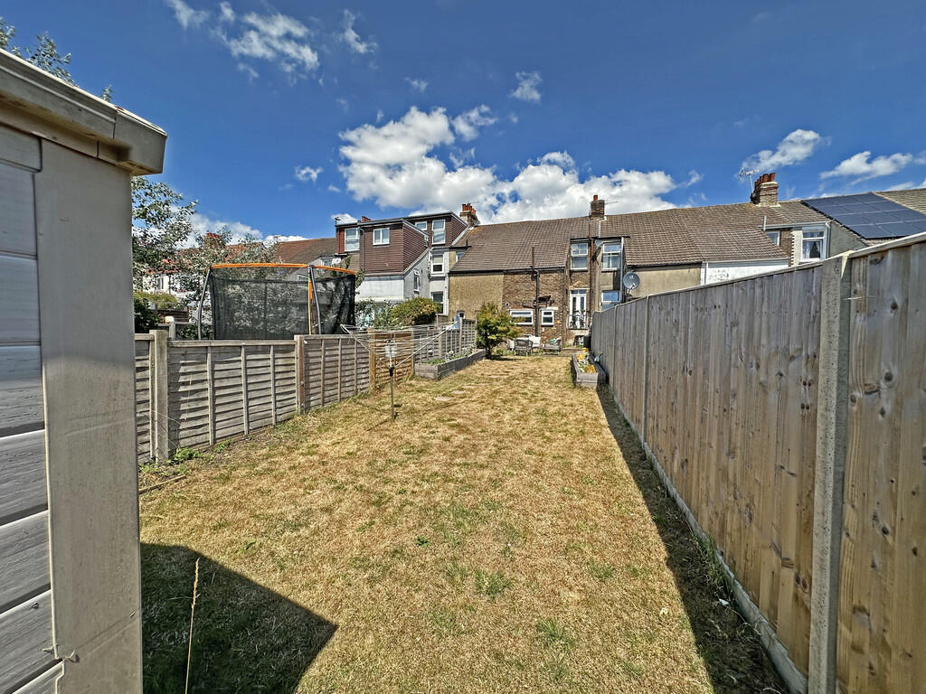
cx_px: 463
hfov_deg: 102.1
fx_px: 375
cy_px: 347
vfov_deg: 85.7
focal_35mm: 14
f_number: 2.2
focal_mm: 2.22
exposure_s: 1/2092
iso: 40
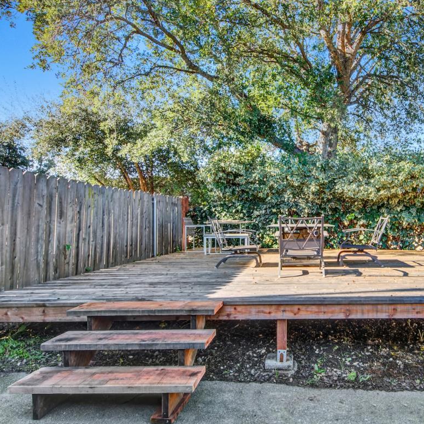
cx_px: 301
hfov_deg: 64.5
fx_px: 319
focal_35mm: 23
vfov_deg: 67.2
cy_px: 218
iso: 100
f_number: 14
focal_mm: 14
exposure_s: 1/13
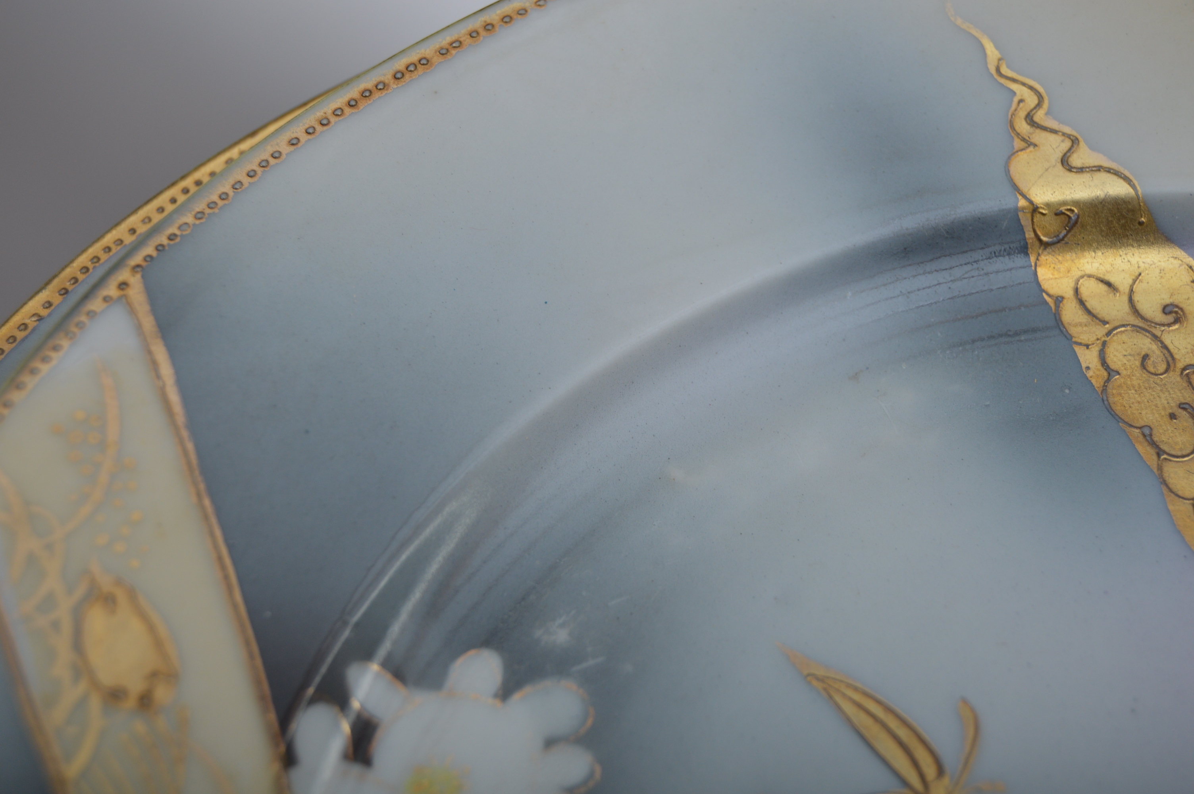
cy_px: 397
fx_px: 2585
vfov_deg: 17.5
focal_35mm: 78
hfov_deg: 26.0
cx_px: 597
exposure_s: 1/200
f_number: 5.6
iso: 200
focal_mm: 52
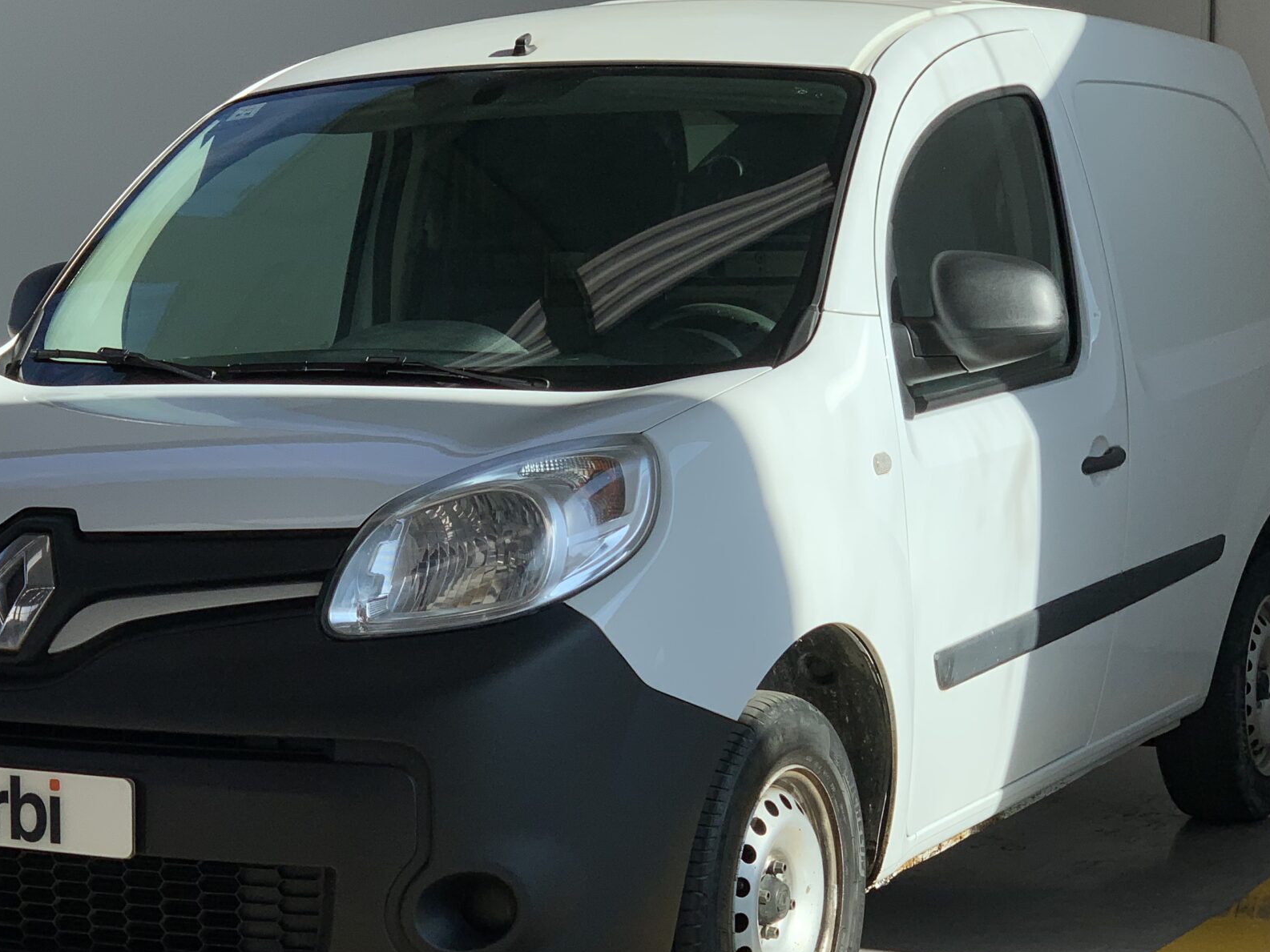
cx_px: 452
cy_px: 576
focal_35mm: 84
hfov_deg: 23.2
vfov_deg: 17.6
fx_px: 3082
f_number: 2.4
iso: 16
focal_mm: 6
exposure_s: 1/872
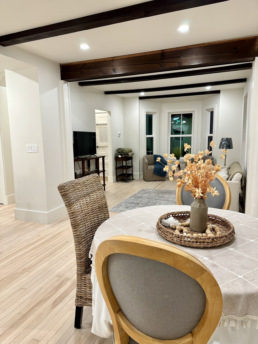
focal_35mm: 24
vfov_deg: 71.6
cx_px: 129
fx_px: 239
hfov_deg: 56.8
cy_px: 172
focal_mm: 6.86
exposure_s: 1/60
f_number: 1.78
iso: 160
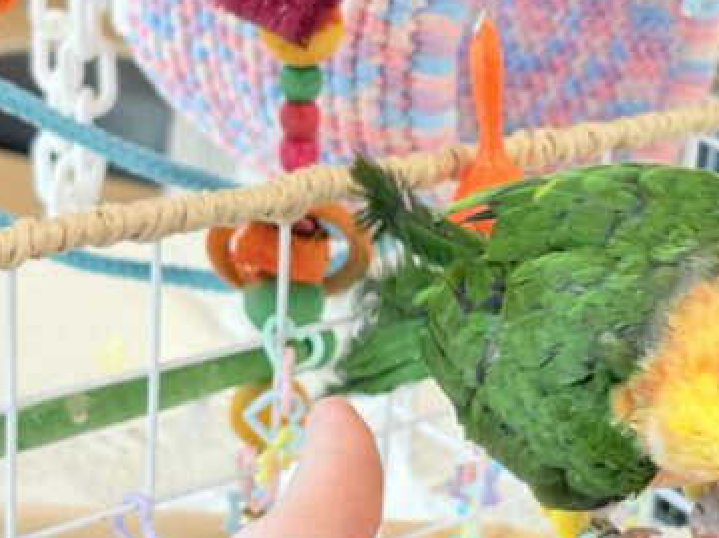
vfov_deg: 15.9
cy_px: 245
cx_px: 540
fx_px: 1930
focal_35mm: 93
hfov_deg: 20.9
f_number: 1.6
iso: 50
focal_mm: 5.96
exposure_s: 1/67
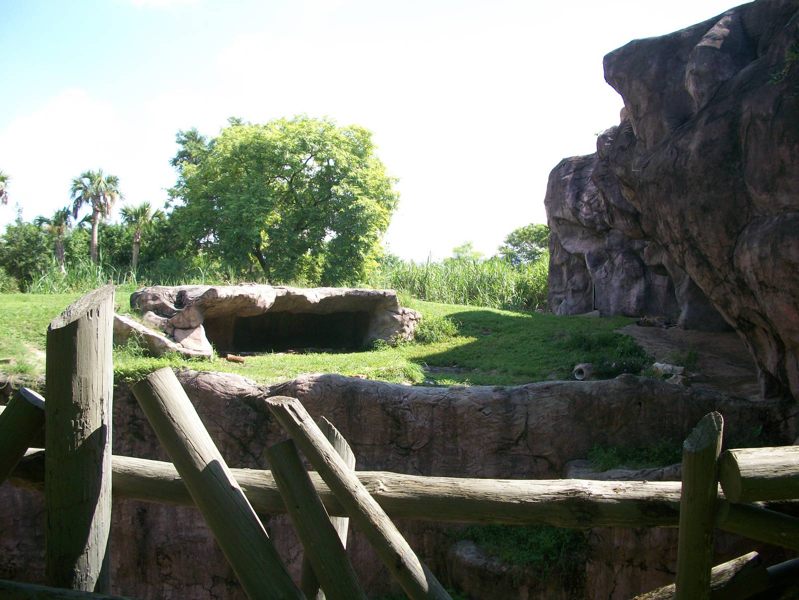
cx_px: 400
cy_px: 300
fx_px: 808
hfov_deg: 52.6
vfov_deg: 40.7
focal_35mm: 35
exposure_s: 1/320
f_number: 3.1
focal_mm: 6.3
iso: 80
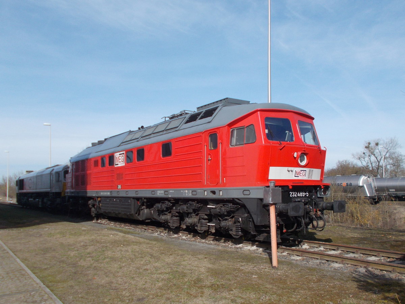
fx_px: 304
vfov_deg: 53.1
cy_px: 152
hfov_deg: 67.3
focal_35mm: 26
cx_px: 202
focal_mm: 4.6
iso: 80
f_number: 8
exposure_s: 1/160
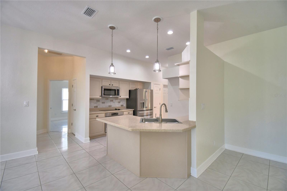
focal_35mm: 15
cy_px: 96
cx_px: 144
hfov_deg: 100.4
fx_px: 120
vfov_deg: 77.3
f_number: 4.5
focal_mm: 10
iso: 400
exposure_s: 1/125
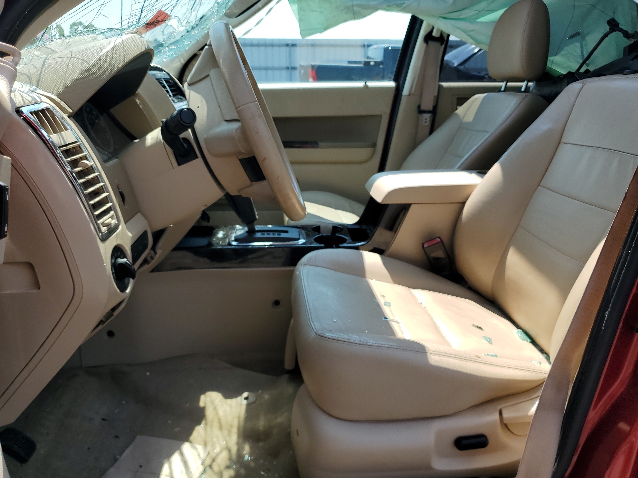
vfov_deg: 53.1
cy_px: 239
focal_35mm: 26
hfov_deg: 67.3
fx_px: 479
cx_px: 319
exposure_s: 1/1429
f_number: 1.5
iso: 50
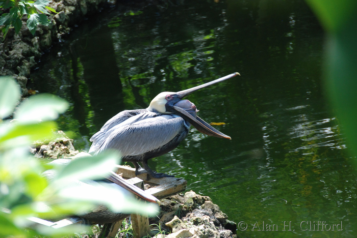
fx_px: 2233
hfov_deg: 9.1
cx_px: 178
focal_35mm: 225
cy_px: 119
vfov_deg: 6.1
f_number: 5.6
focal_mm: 150
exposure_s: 1/200
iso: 800
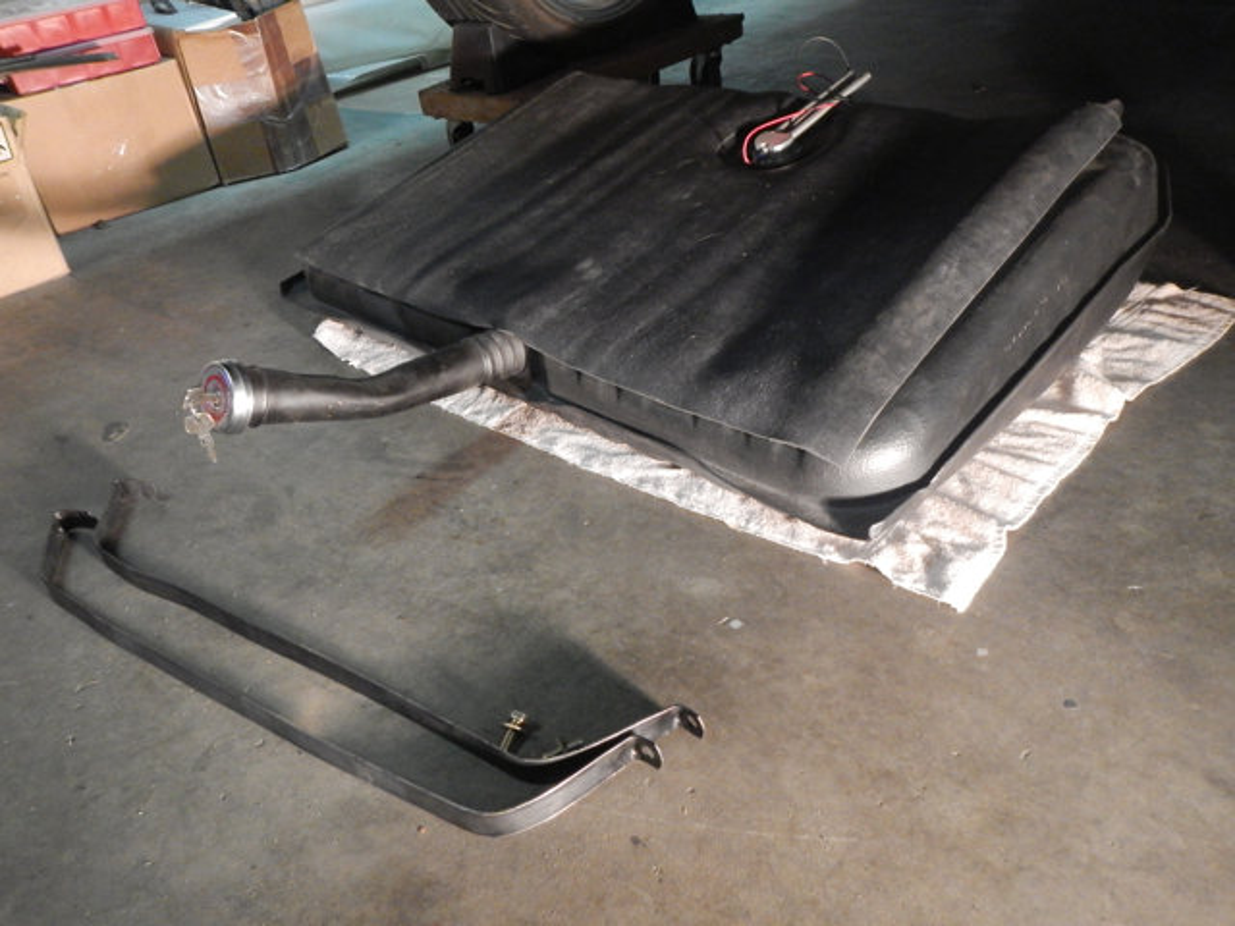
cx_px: 618
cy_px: 463
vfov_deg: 49.7
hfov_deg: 63.4
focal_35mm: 28
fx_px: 999
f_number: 3.9
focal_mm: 5
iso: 640
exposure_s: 1/30
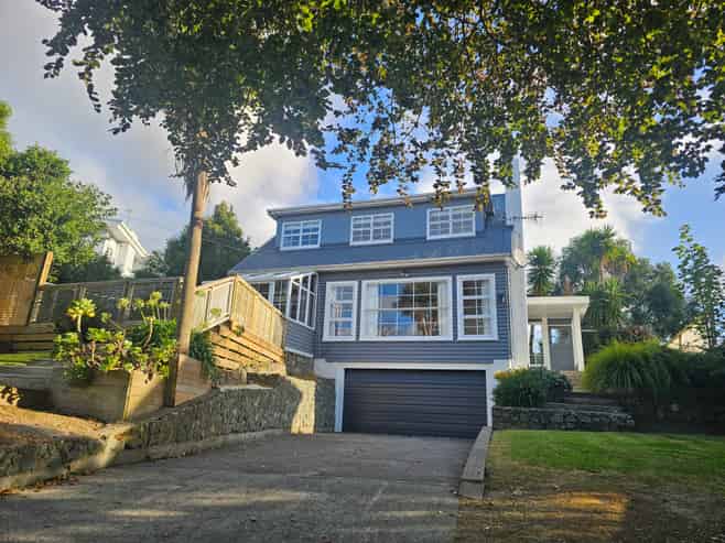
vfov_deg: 58.8
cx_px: 362
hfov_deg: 73.9
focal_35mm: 23
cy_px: 272
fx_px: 482
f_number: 1.7
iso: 10
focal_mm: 6.3
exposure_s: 1/284
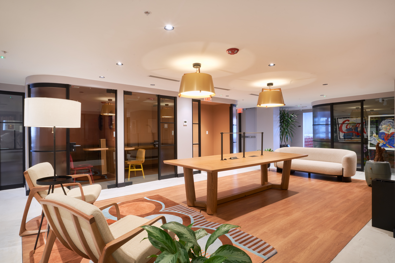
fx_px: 208
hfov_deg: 86.9
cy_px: 132
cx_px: 198
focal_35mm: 19
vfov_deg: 64.6
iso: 800
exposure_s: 1/5
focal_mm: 19
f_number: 18
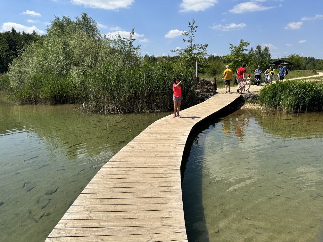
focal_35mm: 24
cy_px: 121
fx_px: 224
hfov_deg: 71.6
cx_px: 162
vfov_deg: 56.8
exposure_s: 1/5814
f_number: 1.78
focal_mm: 6.76
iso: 80
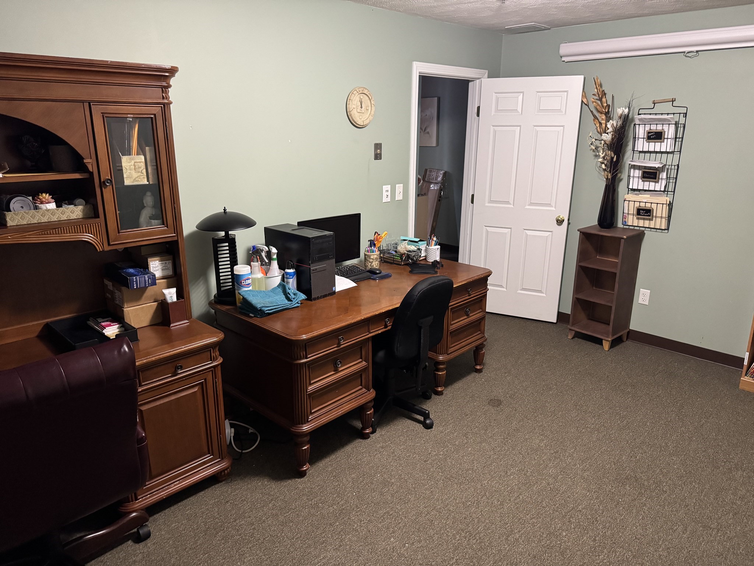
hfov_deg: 71.6
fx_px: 523
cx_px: 377
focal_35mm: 24
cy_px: 283
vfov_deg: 56.8
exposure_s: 1/40
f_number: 1.78
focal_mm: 6.76
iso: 800
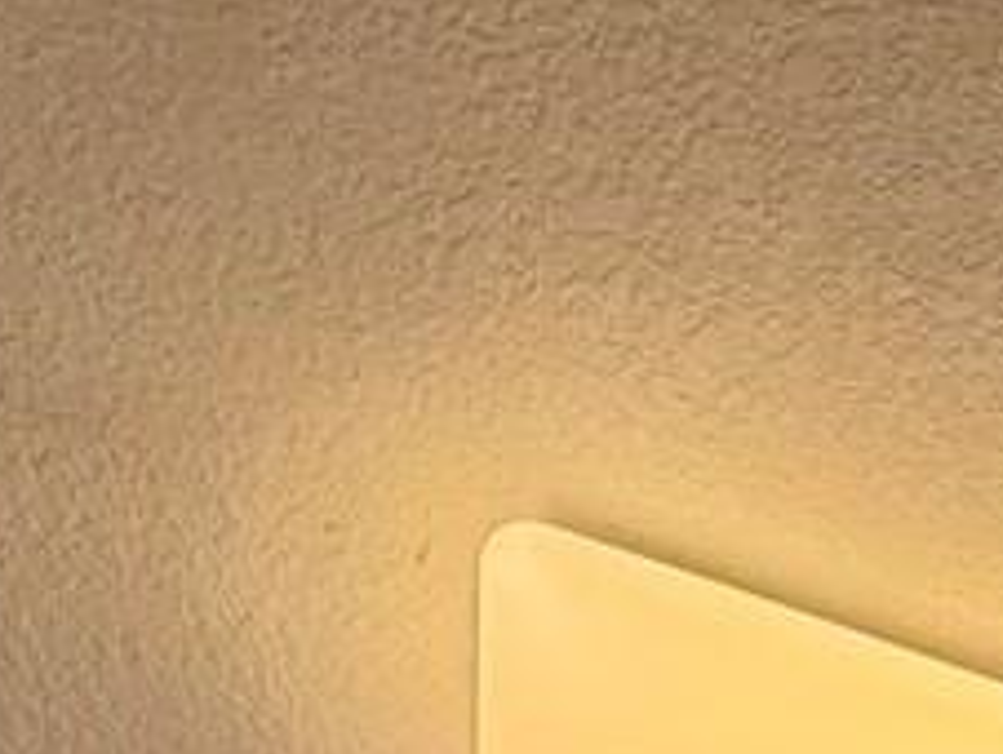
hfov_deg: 14.8
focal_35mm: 99
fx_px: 2872
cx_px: 2206
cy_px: 2577
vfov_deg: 9.5
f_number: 2.2
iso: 320
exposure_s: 1/120
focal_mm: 2.22
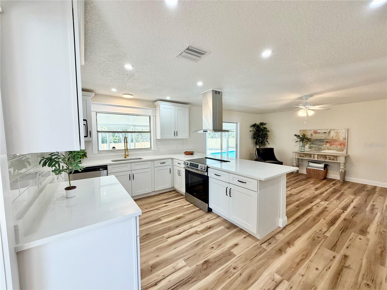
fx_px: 157
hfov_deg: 102.1
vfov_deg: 85.7
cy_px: 145
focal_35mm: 14
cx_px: 194
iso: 125
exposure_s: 1/120
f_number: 2.2
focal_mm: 2.22
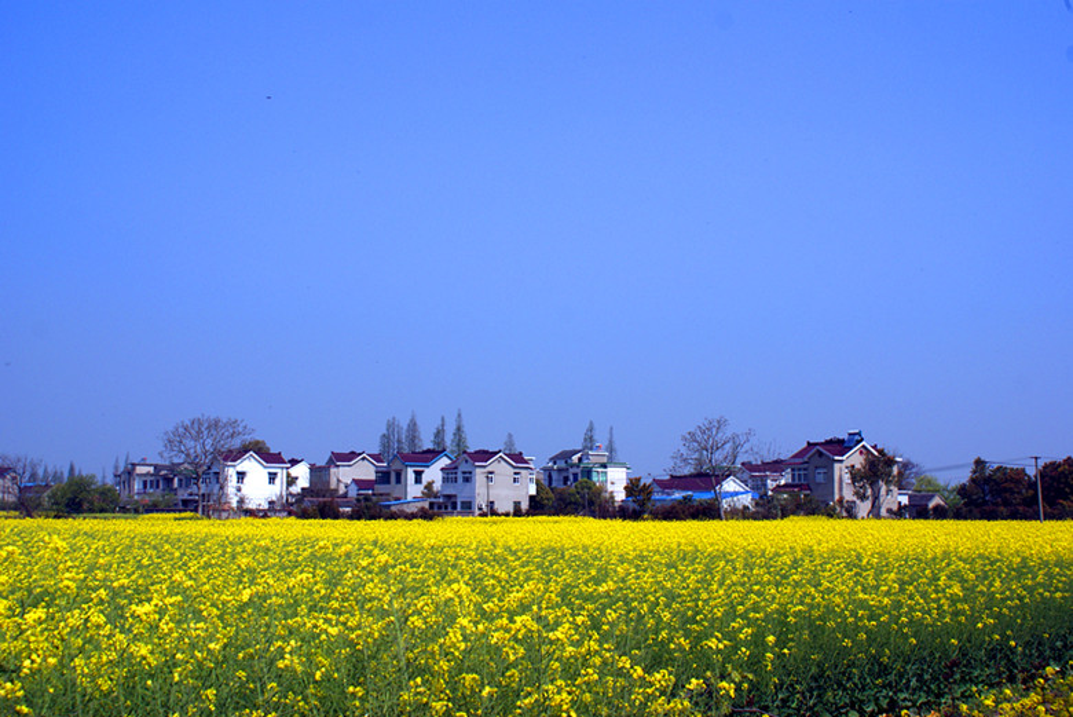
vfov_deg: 29.9
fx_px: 1342
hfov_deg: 43.6
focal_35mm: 45
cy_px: 358
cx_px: 536
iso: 100
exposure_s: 1/500
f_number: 9
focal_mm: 30
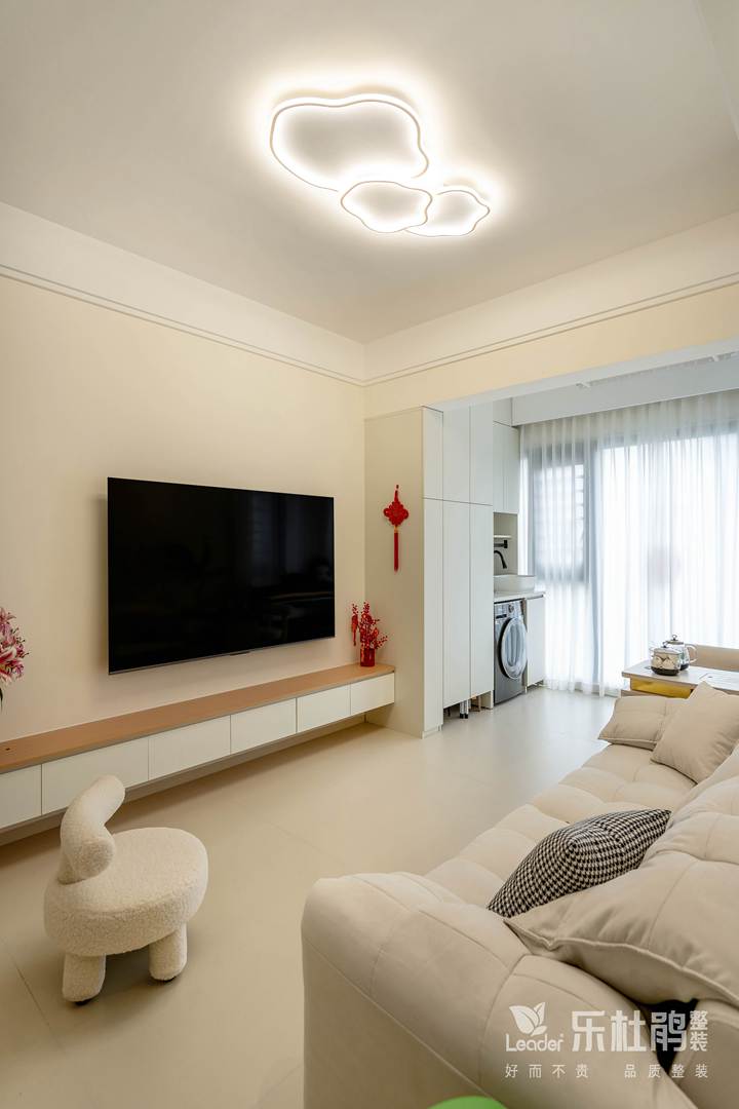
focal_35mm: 17
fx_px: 523
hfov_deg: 70.4
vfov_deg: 93.3
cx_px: 370
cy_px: 554
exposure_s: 1/100
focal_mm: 17
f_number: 4
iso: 200
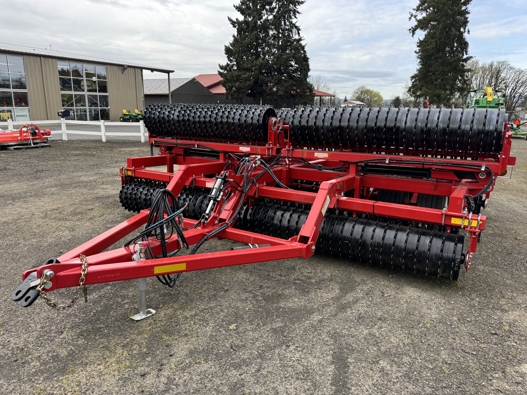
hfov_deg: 71.6
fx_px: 365
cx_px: 264
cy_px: 198
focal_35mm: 24
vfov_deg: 56.8
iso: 80
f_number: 1.78
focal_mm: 6.76
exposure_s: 1/664
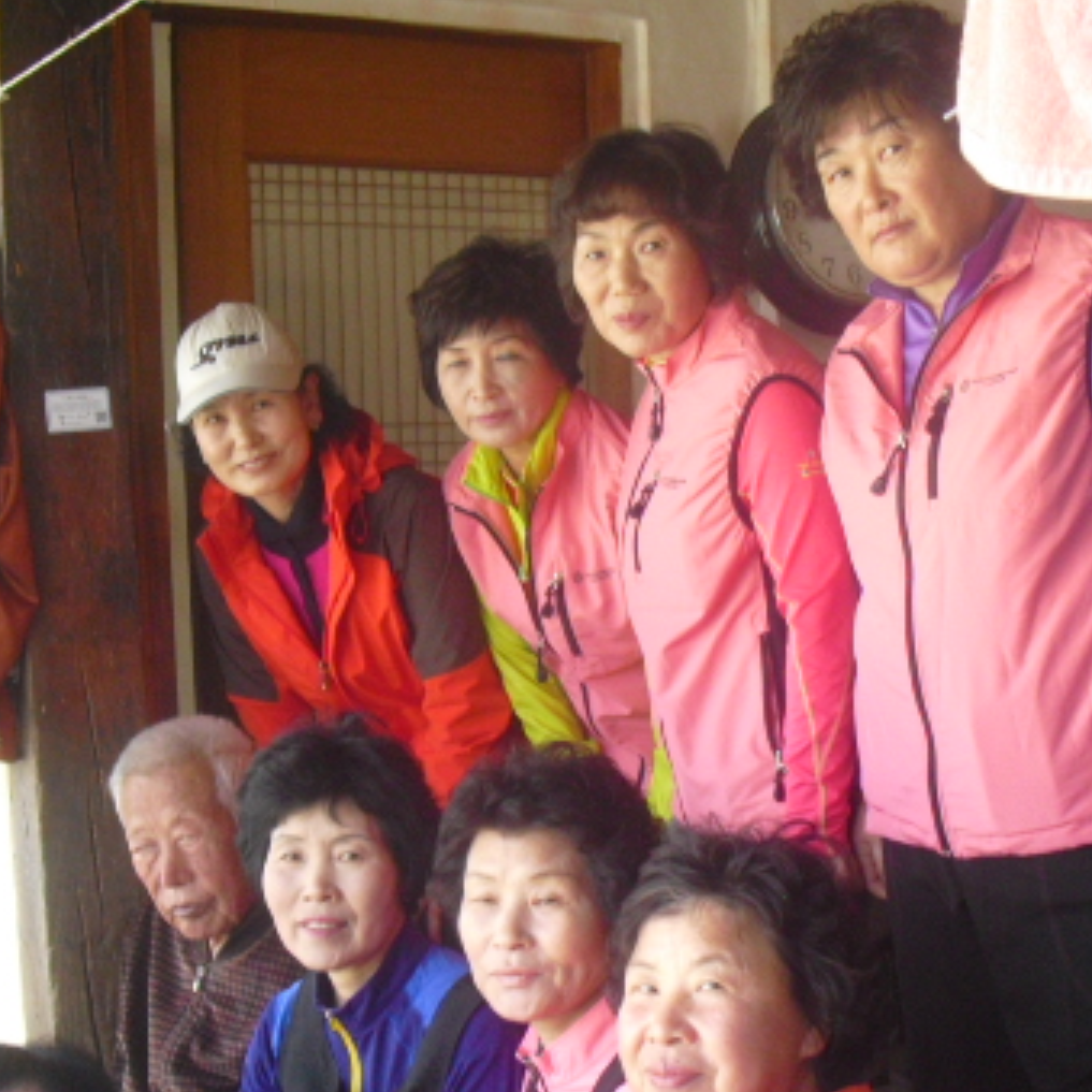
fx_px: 2141
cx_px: 570
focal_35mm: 60
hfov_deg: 28.6
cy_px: 747
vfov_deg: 28.4
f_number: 3.1
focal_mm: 6.3
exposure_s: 1/60
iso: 400
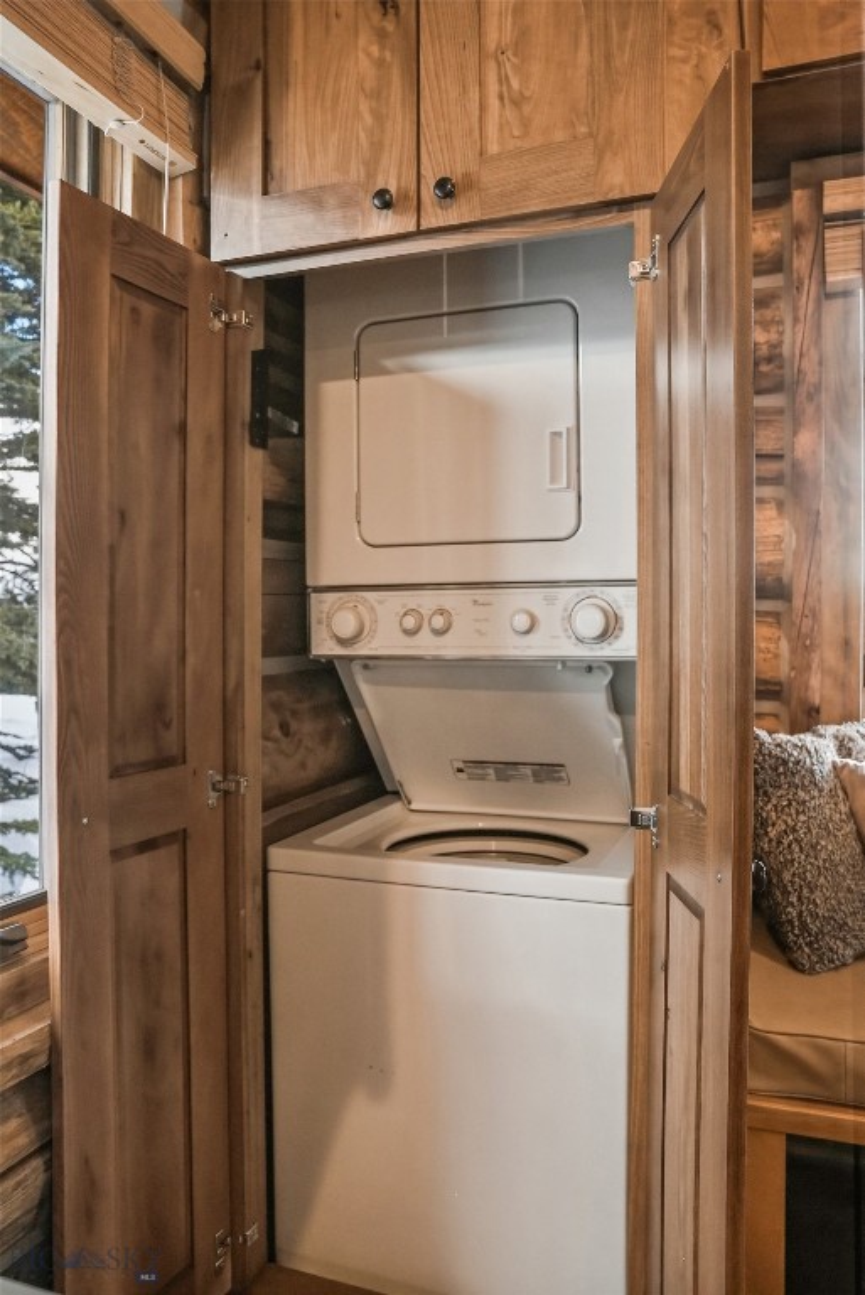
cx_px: 432
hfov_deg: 49.6
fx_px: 936
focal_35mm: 26
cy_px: 648
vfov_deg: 69.4
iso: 1600
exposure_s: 1/160
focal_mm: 26
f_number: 7.1
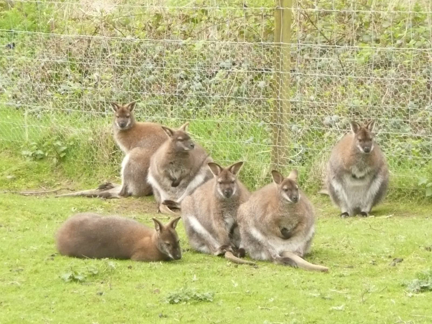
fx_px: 3694
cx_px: 216
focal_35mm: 296
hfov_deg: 6.7
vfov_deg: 5.0
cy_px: 162
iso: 200
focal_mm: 32.7
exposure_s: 1/60
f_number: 4.8
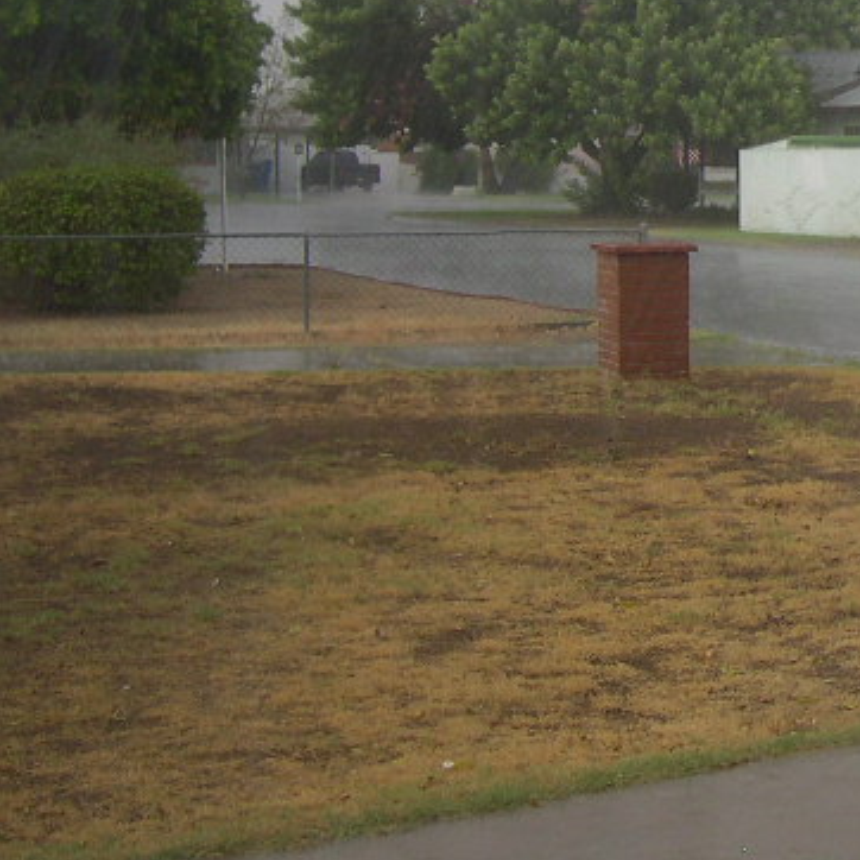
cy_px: 100
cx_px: 1214
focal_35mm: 95
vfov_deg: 18.0
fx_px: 2670
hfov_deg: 16.9
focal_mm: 8
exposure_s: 1/25
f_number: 2.8
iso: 100
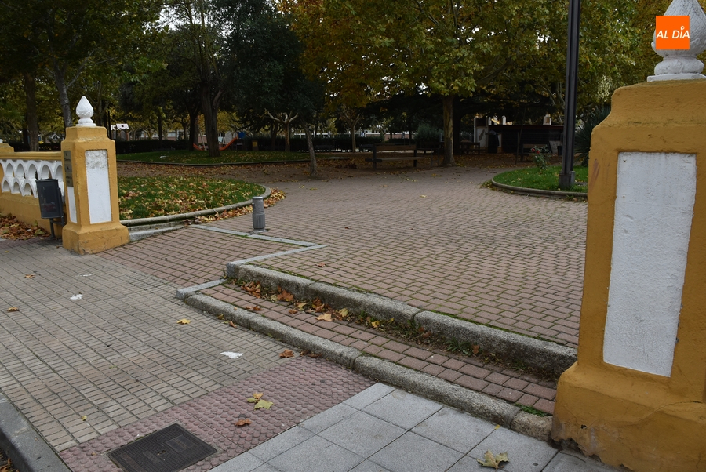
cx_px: 353
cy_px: 236
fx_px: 530
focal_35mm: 27
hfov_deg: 67.3
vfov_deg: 48.0
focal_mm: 18
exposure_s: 1/250
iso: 280
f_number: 8
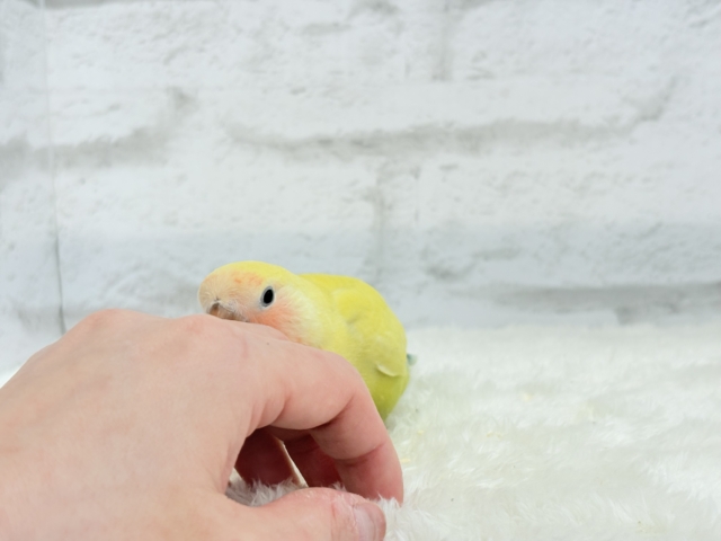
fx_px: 1083
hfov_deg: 36.8
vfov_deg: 28.0
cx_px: 360
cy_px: 270
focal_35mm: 52
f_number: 1.6
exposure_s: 1/100
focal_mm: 5.96
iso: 64
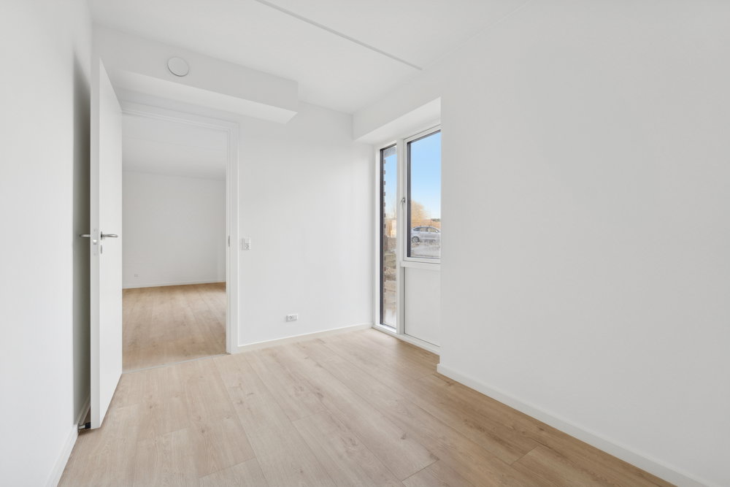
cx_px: 365
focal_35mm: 15
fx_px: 304
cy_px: 244
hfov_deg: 100.4
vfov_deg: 77.3
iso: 200
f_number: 8
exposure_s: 1/8
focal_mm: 10
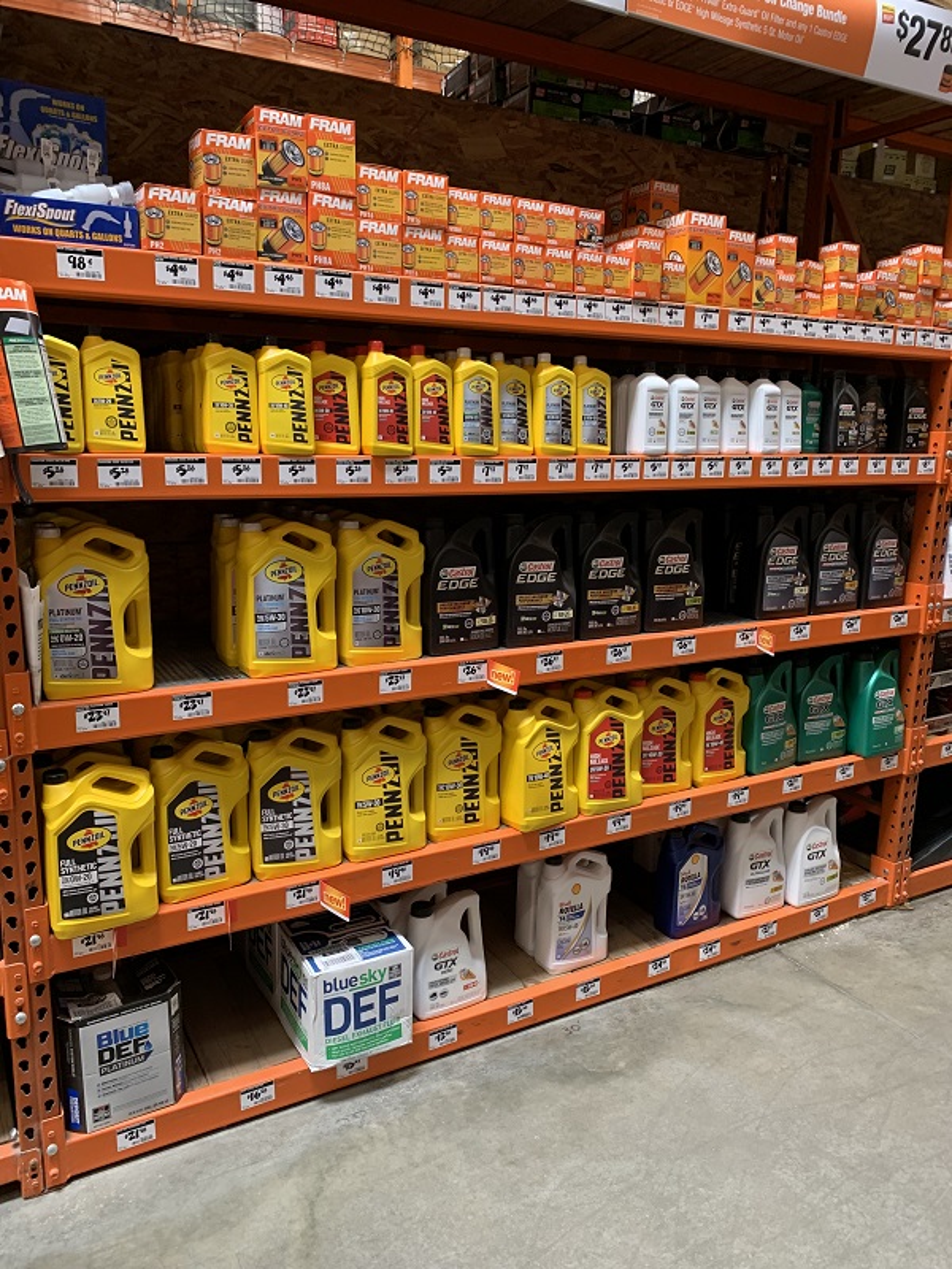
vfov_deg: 67.3
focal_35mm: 26
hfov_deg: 53.1
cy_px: 634
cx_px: 476
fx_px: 953
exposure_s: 1/60
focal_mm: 4.25
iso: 125
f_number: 1.8
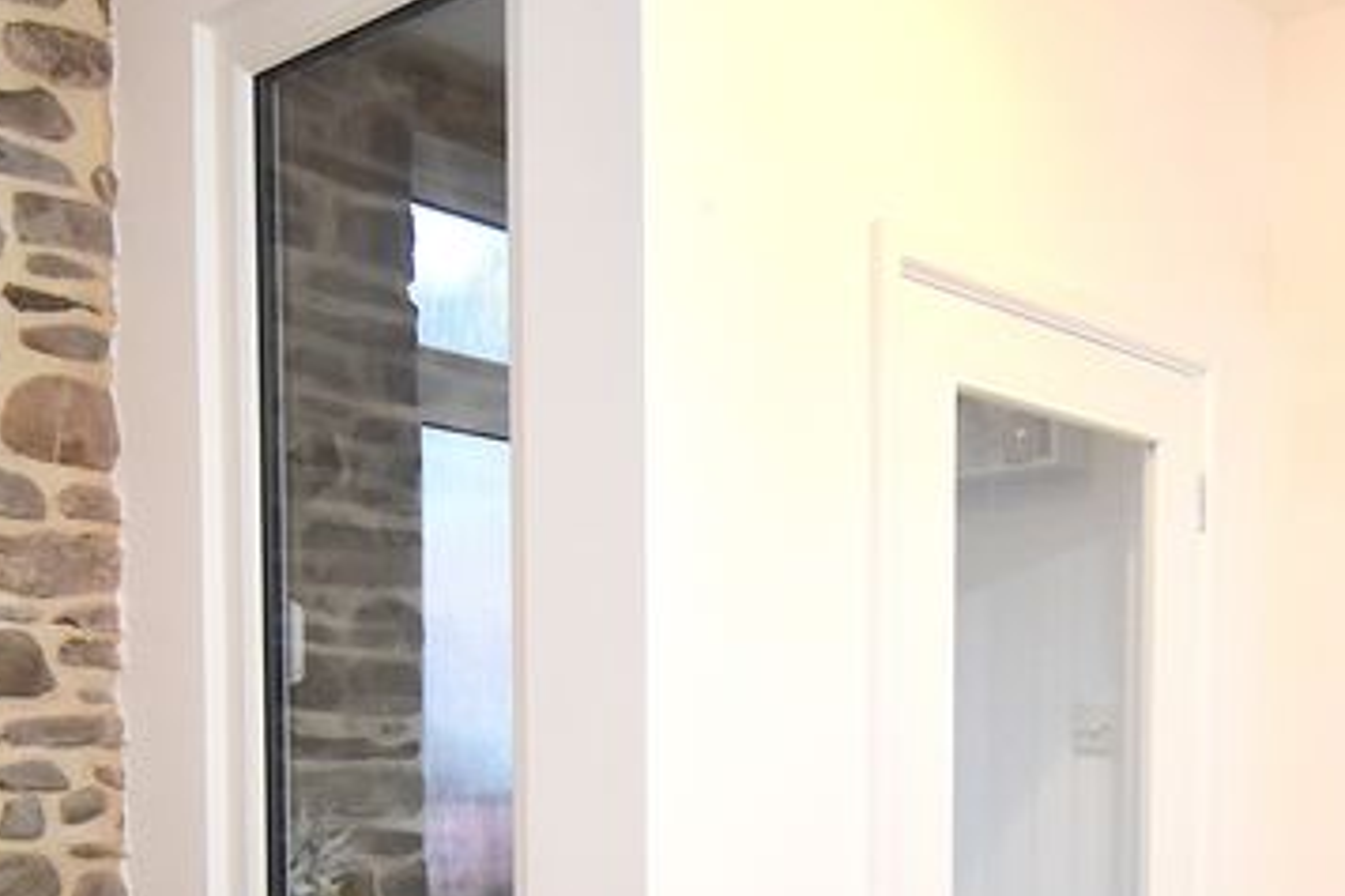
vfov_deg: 29.6
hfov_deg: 45.0
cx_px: 844
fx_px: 1606
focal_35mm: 43
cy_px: 845
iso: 800
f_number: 4.5
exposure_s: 1/160
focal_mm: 10
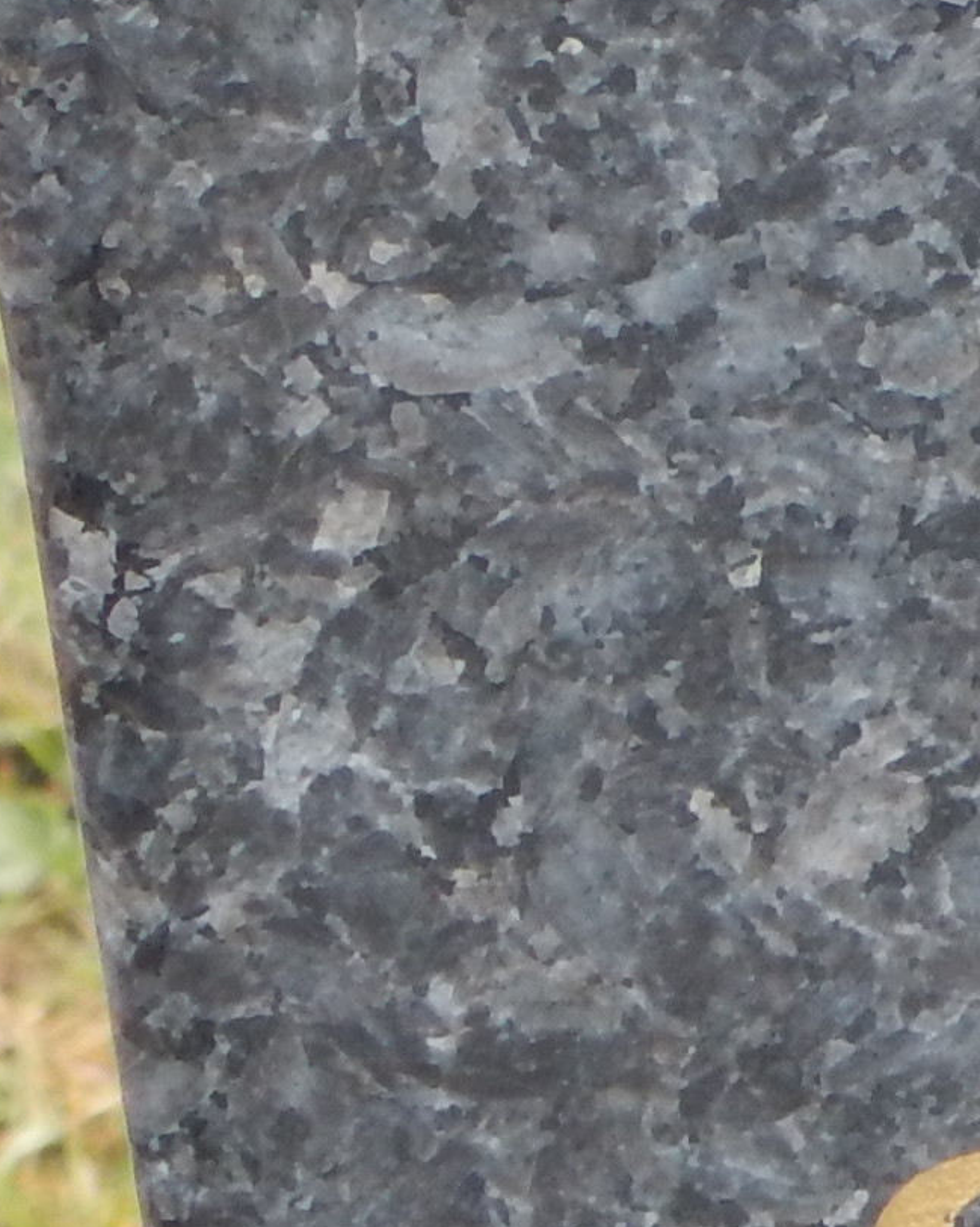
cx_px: 3130
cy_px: 304
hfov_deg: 2.3
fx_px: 24123
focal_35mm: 665
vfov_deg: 2.9
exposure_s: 1/60
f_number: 4.9
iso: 125
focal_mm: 21.5
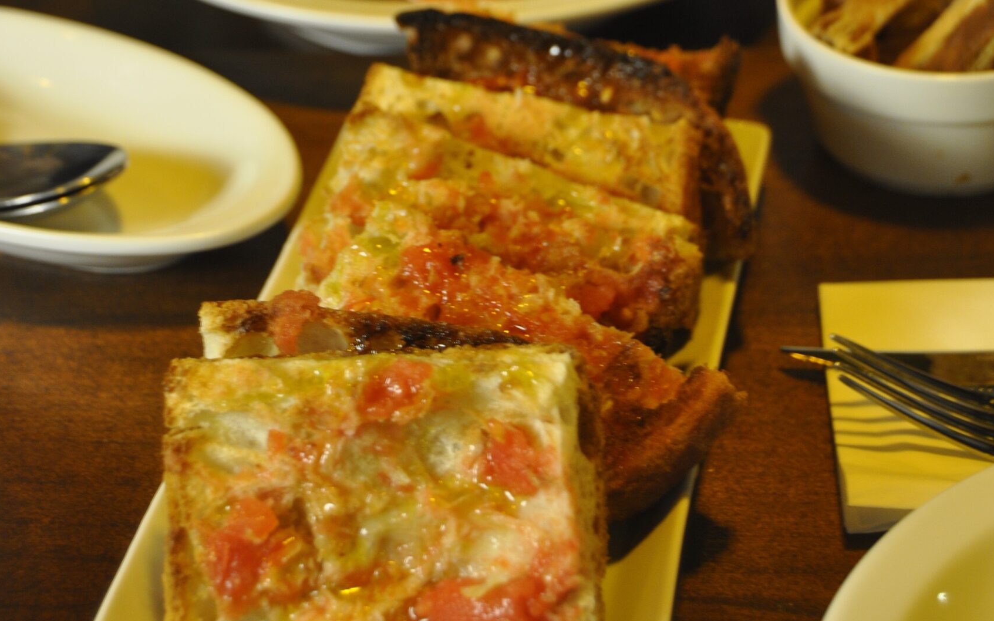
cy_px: 47
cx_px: 497
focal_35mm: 97
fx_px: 2628
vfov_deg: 13.4
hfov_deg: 21.4
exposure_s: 1/20
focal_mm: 42
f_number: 4.5
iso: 400
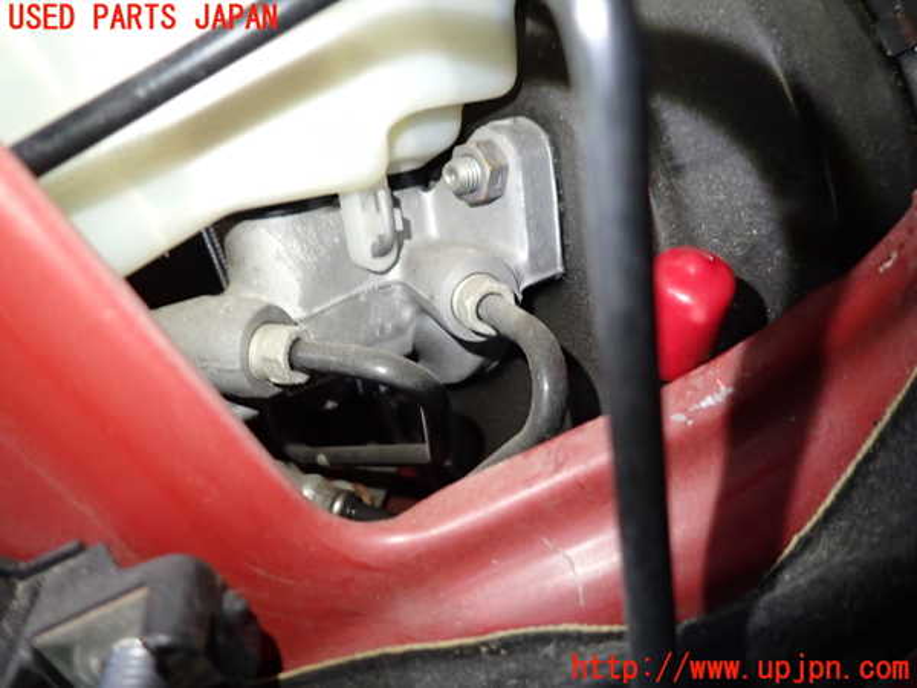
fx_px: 662
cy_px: 344
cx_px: 458
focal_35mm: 25
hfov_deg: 69.4
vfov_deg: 54.9
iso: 400
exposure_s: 1/30
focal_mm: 4.5
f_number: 2
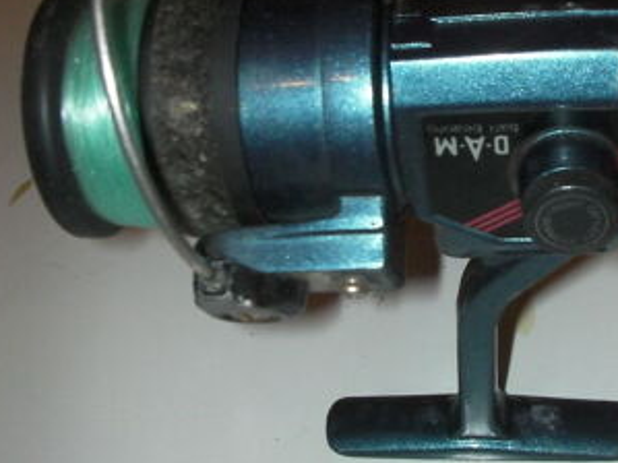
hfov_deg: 31.1
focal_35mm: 61
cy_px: 182
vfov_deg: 24.0
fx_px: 1089
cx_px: 471
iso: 200
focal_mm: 6.3
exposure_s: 1/30
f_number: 5.6
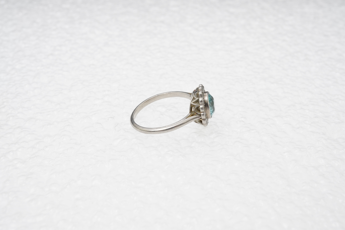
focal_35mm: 45
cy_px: 115
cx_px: 172
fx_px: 431
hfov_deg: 43.6
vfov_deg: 29.9
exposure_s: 1/100
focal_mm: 30
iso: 640
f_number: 22
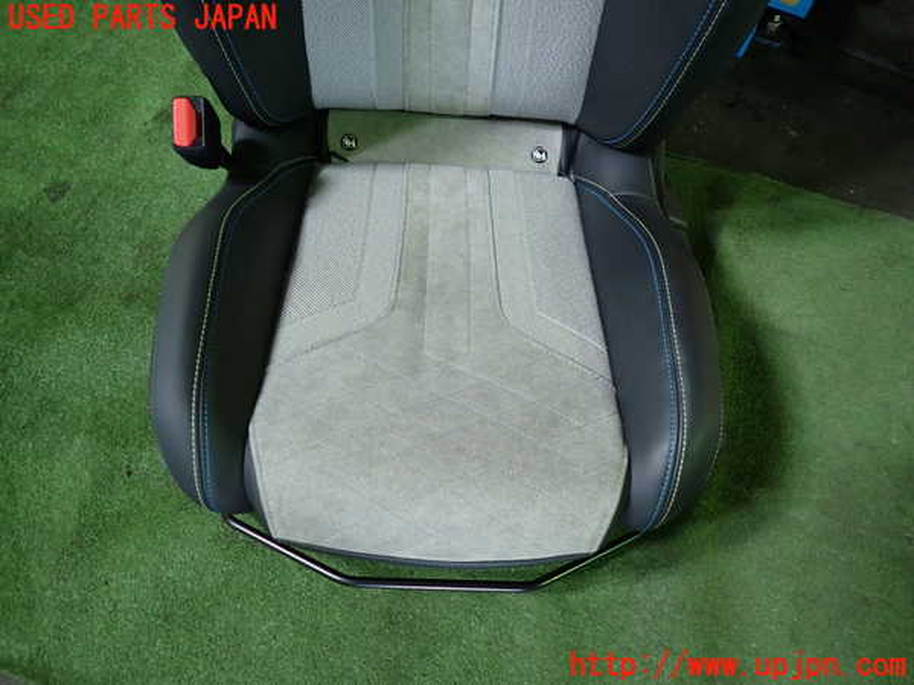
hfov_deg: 69.4
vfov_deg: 54.9
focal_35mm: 25
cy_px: 342
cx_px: 457
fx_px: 660
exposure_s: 1/40
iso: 200
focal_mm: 4.5
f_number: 2
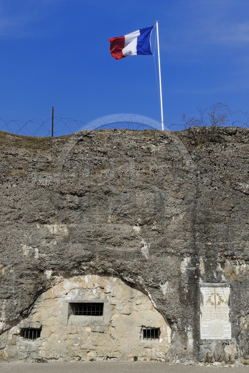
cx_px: 124
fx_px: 727
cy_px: 186
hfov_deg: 19.4
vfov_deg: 28.8
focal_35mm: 70
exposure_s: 1/400
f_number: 11
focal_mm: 70
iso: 200
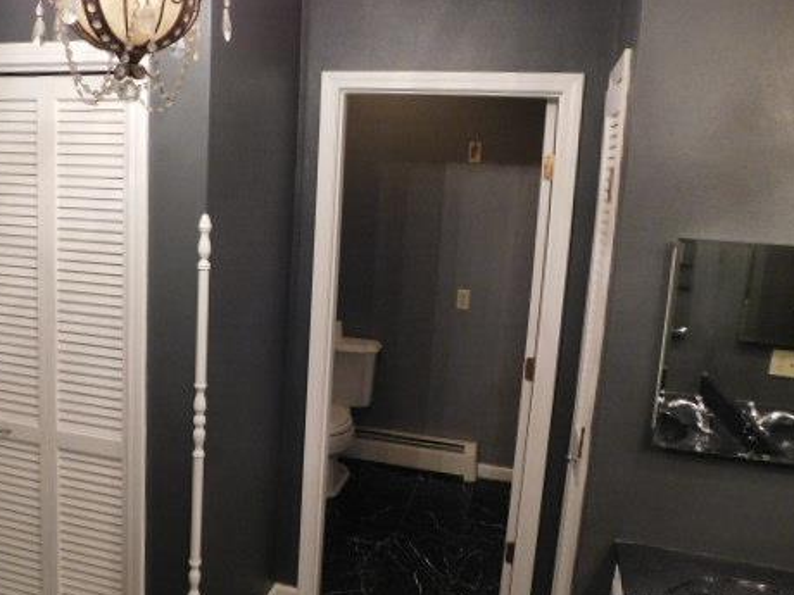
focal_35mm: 32
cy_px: 271
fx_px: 734
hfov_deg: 56.2
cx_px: 306
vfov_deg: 44.1
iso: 400
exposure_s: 1/25
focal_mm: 4
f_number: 3
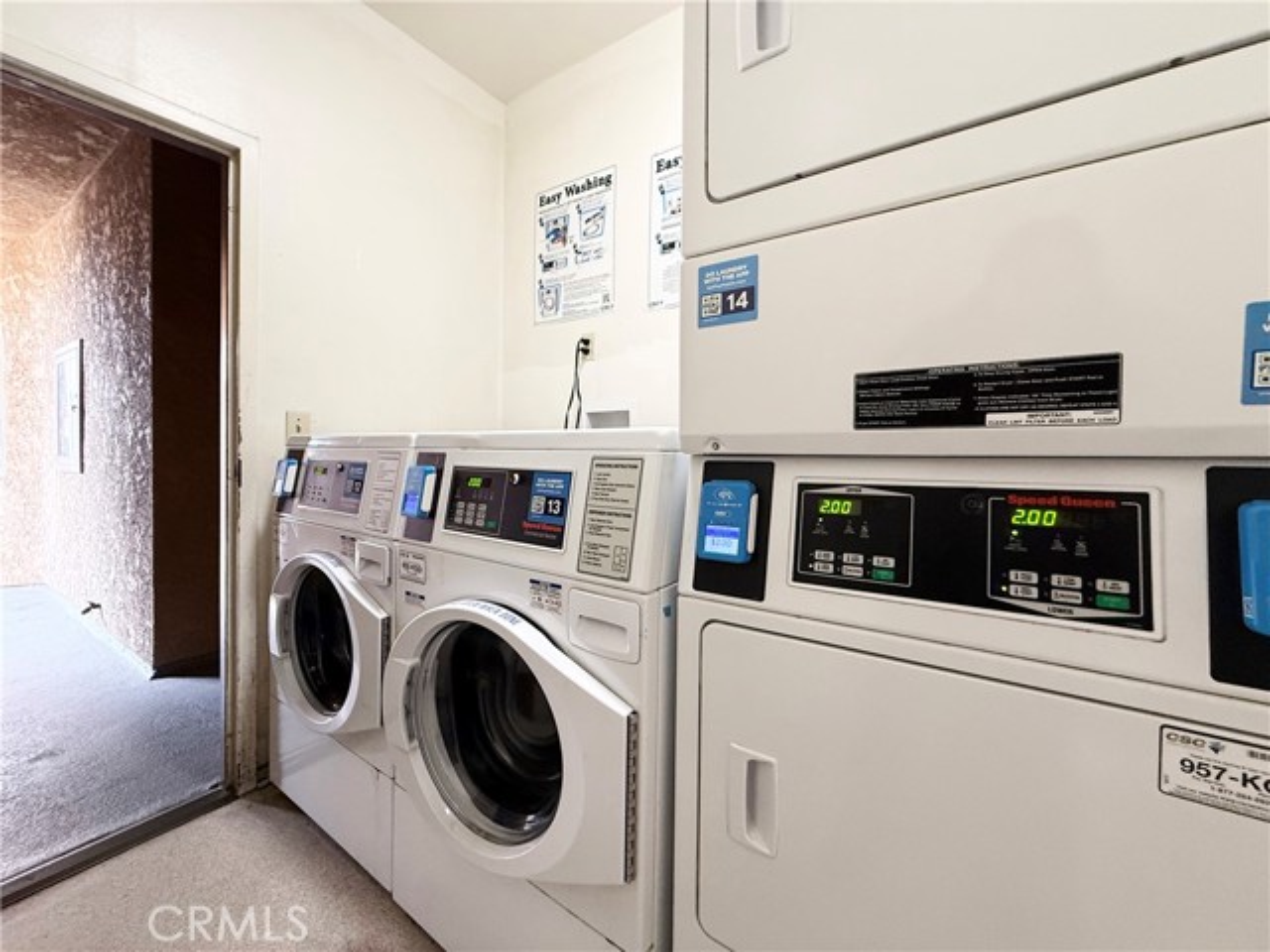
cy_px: 476
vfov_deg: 85.7
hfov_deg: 102.1
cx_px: 635
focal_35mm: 14
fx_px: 514
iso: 320
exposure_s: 1/60
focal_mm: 2.22
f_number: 2.2
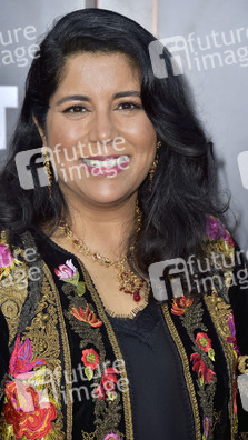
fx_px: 2348
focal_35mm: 201
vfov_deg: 10.7
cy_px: 219
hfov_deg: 6.0
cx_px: 105
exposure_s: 1/250
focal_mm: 190
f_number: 7.1
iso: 250
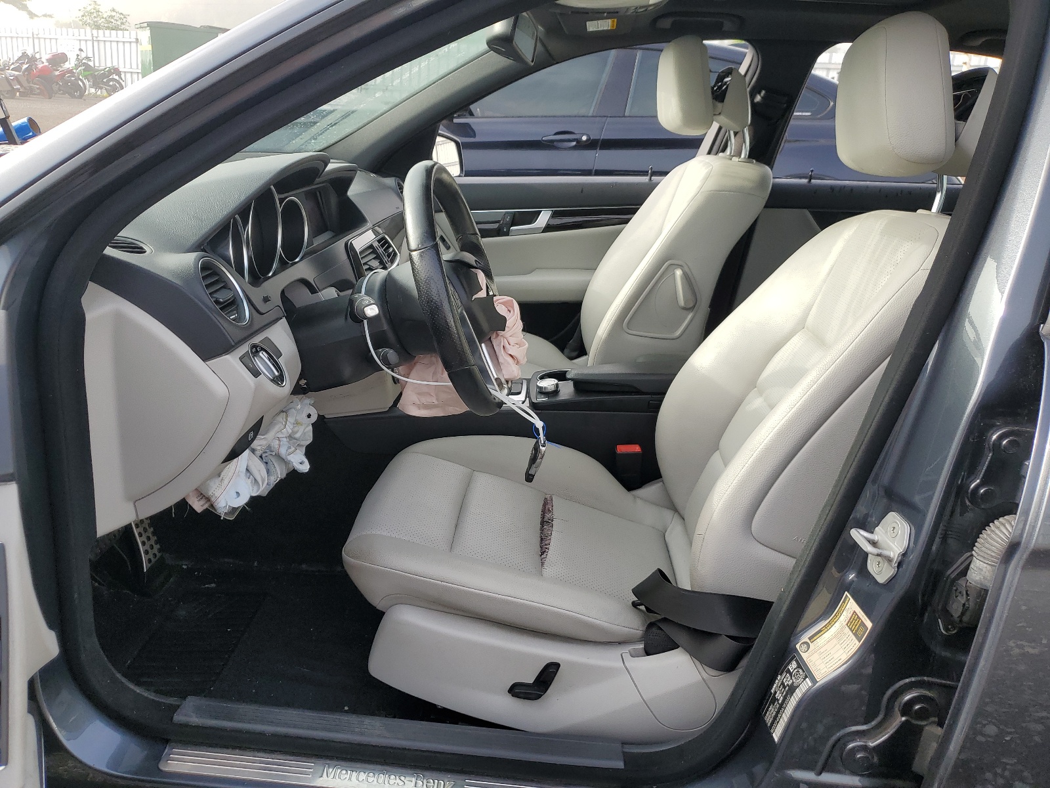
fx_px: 789
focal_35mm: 26
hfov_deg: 67.3
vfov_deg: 53.1
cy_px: 394
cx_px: 525
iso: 50
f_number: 1.5
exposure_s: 1/833
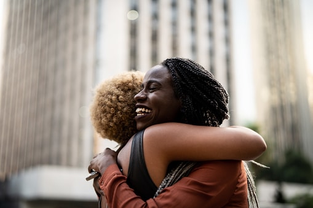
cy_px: 104
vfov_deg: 27.0
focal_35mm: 50
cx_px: 156
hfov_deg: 39.6
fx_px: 435
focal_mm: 50
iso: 125
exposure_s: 1/250
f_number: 1.4
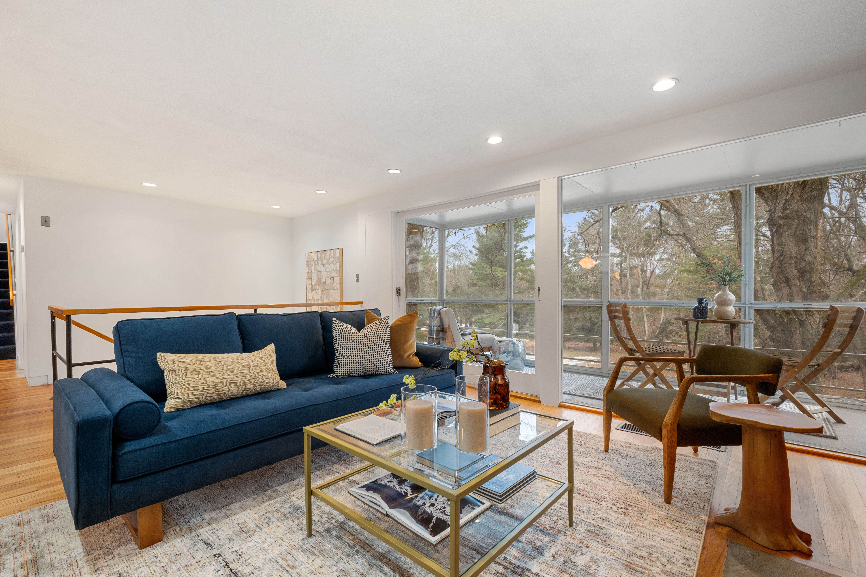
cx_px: 433
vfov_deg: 75.5
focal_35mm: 16
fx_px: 373
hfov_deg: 98.5
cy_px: 288
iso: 400
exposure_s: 1/3
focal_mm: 15.5
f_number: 8
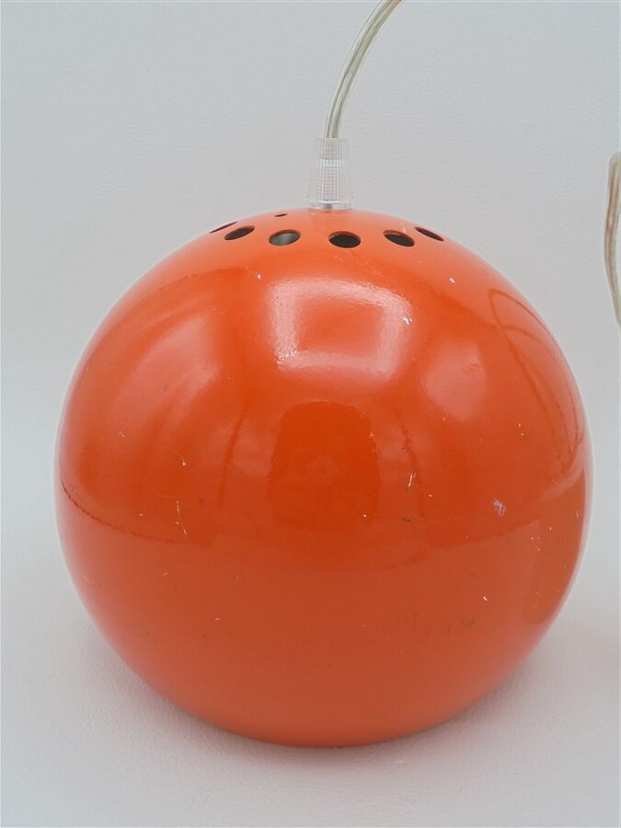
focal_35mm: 34
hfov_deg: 41.8
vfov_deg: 54.0
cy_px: 414
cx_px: 310
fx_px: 813
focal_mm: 6.1
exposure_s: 1/30
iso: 100
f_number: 4
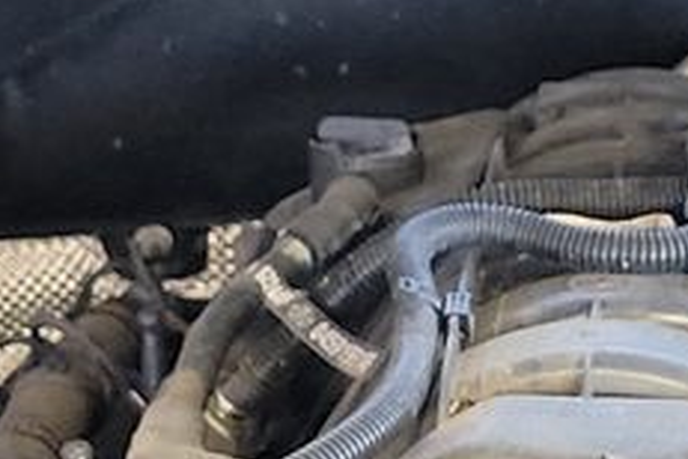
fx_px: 3306
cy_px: 680
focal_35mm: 173
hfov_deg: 11.7
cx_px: 733
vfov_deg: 7.8
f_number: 1.8
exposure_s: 1/59
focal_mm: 6.7
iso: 281
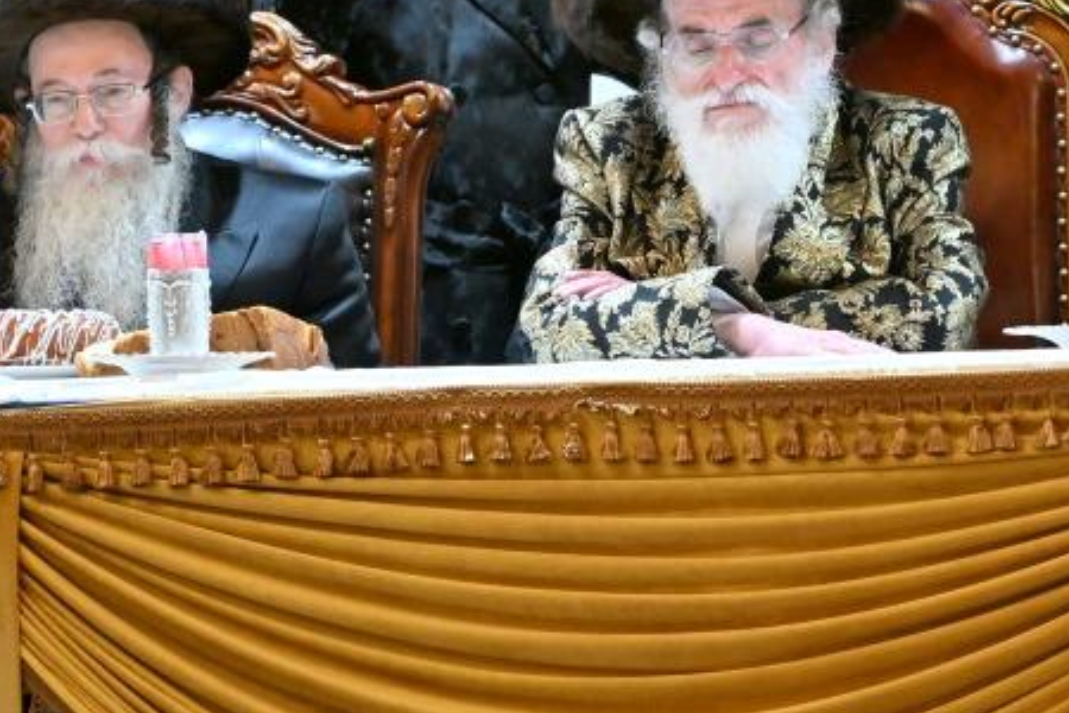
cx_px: 808
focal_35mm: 683
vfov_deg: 2.0
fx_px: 20280
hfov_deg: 3.0
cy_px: 288
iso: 400
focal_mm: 200
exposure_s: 1/160
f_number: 2.8
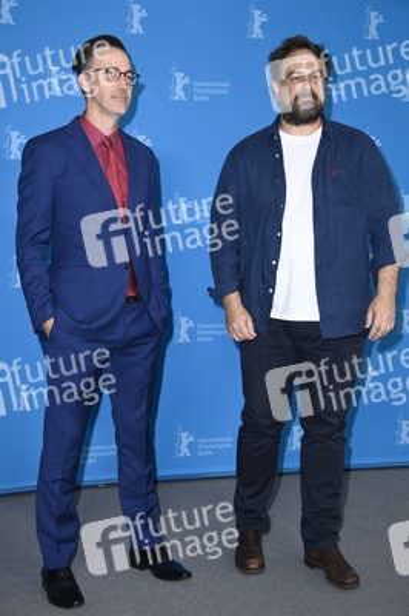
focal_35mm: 50
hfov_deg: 26.9
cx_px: 204
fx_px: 853
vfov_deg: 39.6
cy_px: 308
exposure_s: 1/250
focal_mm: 50
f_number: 5.6
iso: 1000
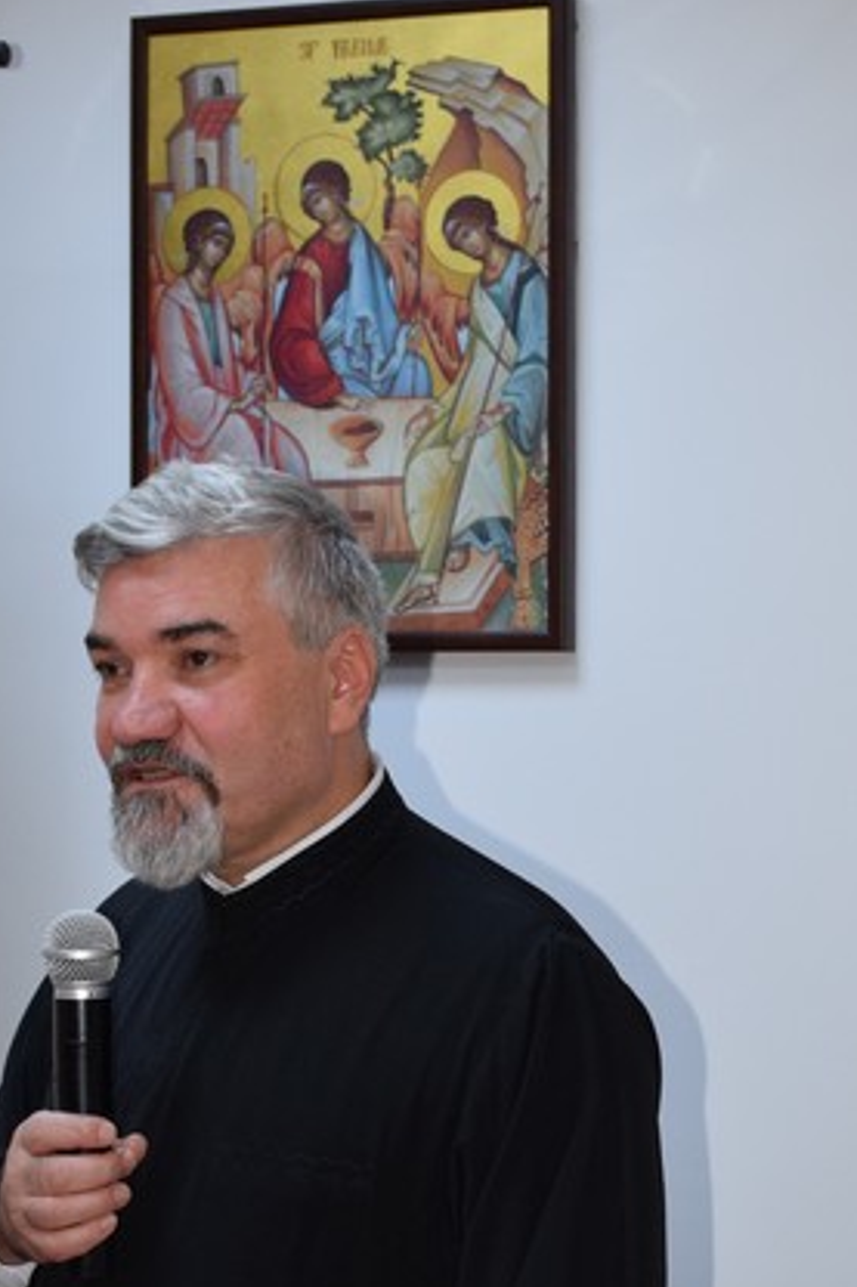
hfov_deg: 14.5
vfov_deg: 21.6
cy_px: 792
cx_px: 514
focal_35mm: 94
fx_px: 3362
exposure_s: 1/100
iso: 800
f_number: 5
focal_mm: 29
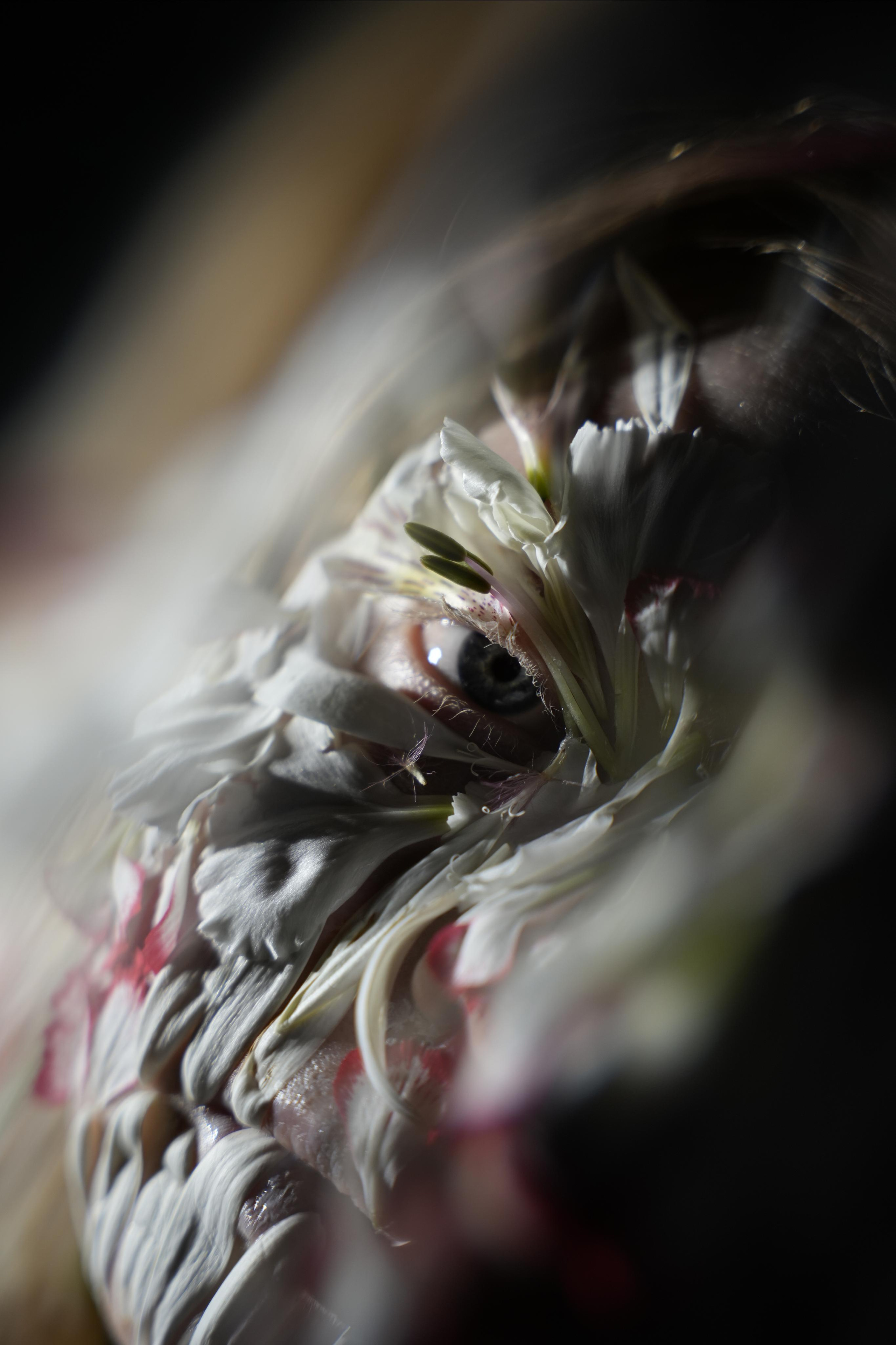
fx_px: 2132
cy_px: 672
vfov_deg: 35.0
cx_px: 448
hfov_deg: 23.7
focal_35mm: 57
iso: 400
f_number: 2.8
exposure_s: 1/125
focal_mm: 57.1
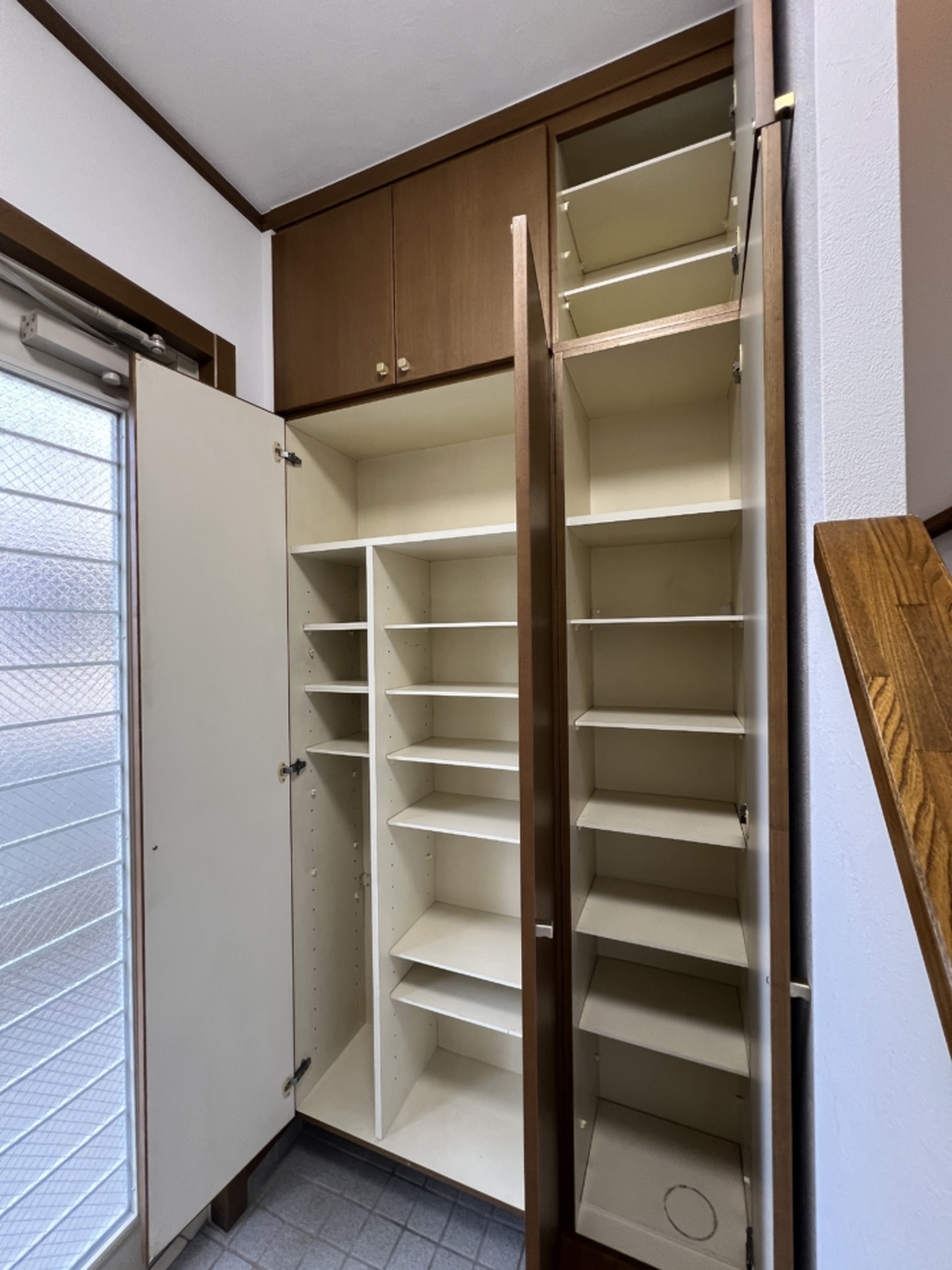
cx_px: 476
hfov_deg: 89.9
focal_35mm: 13
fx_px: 477
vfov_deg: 106.2
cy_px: 635
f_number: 1.8
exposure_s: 1/99
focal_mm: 1.57
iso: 160
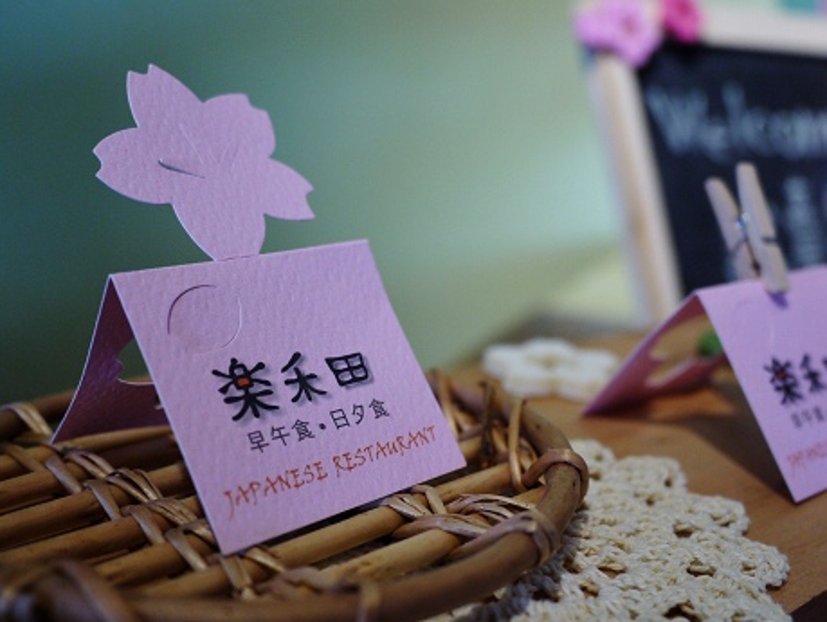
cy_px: 328
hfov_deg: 47.7
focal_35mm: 39
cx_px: 459
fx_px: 932
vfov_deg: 36.9
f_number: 2.5
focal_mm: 14
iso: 250
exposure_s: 1/60
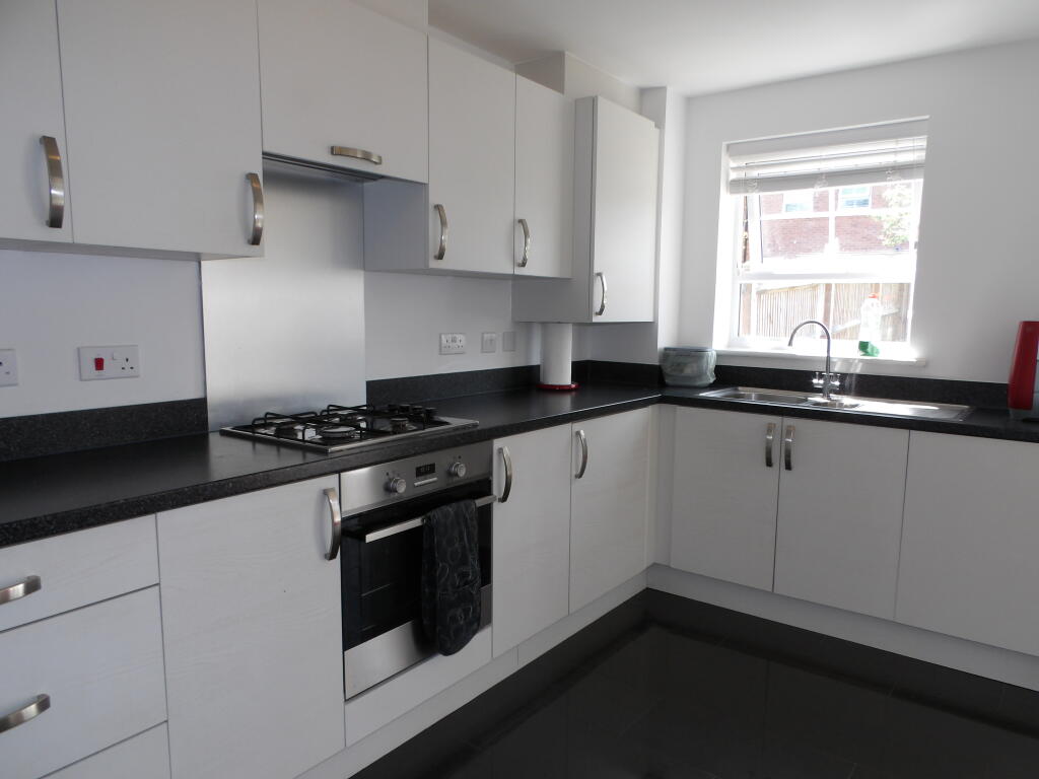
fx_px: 720
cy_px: 390
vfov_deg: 56.8
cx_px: 520
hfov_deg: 71.6
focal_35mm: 24
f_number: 4.1
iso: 100
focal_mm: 4.3
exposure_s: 1/50
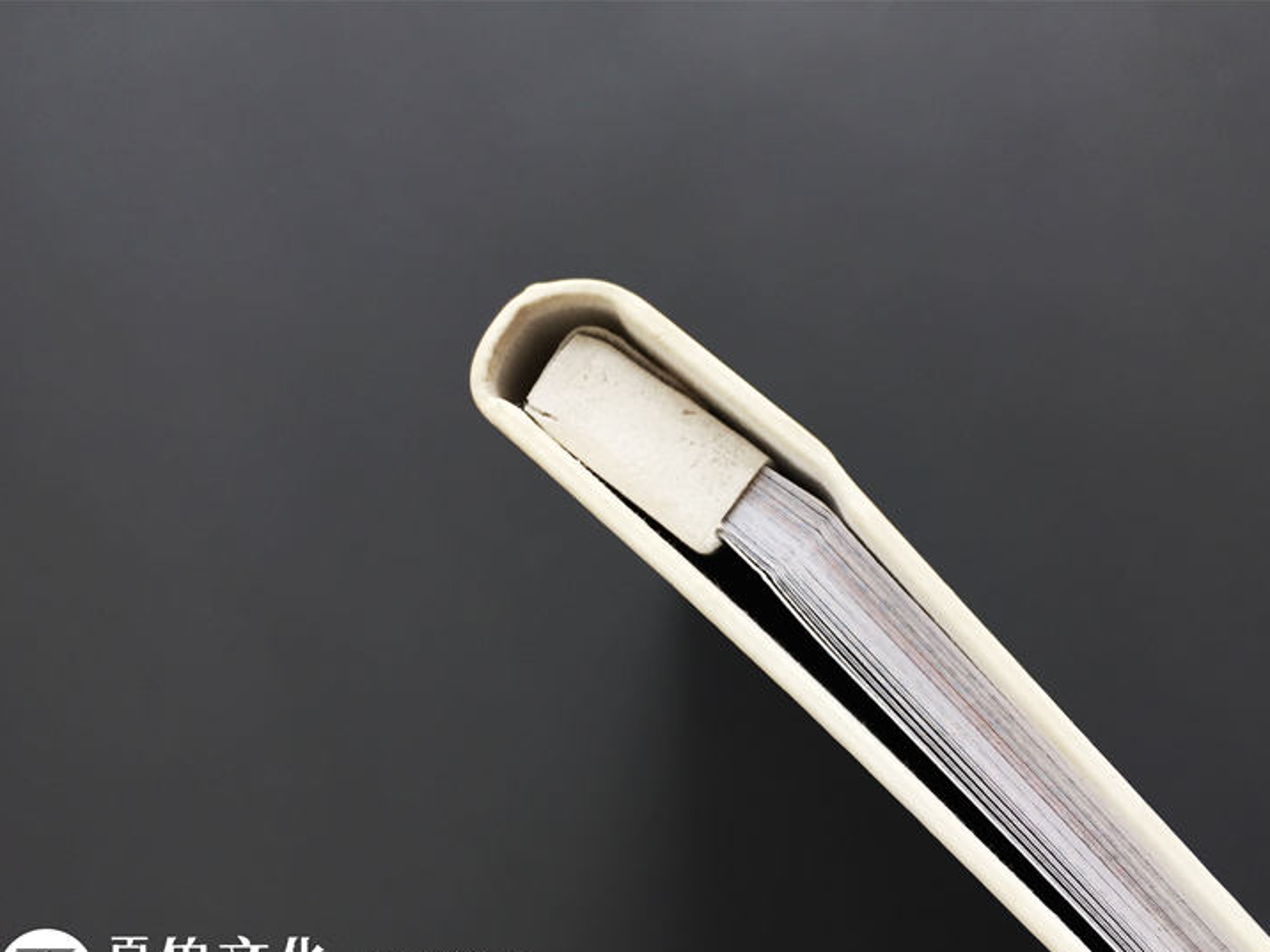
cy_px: 523
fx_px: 1174
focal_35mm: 32
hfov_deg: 56.8
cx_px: 667
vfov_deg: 44.1
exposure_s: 1/33
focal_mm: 4.15
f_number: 2.2
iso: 32
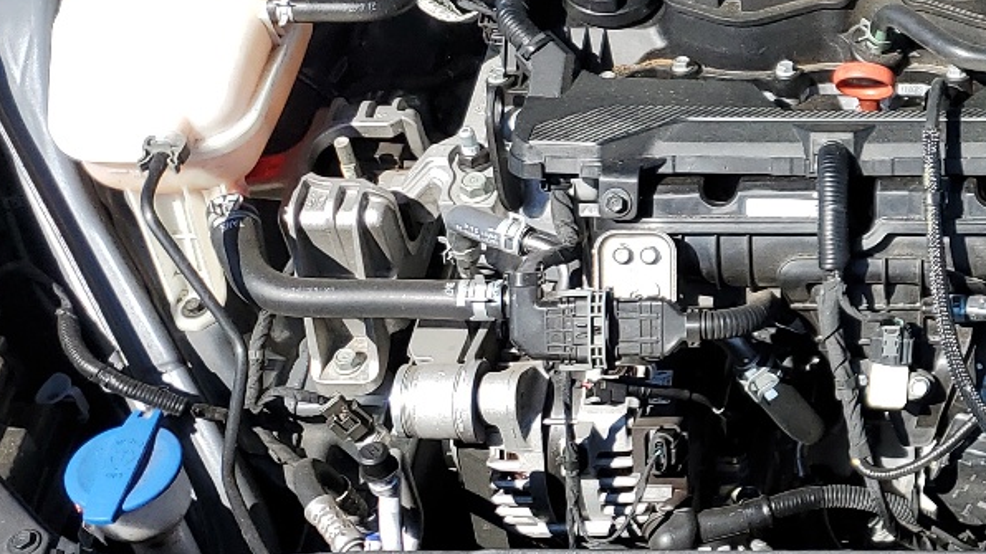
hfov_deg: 25.8
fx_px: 1987
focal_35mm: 76
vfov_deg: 15.9
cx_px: 1089
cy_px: 227
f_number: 1.5
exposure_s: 1/1667
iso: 50
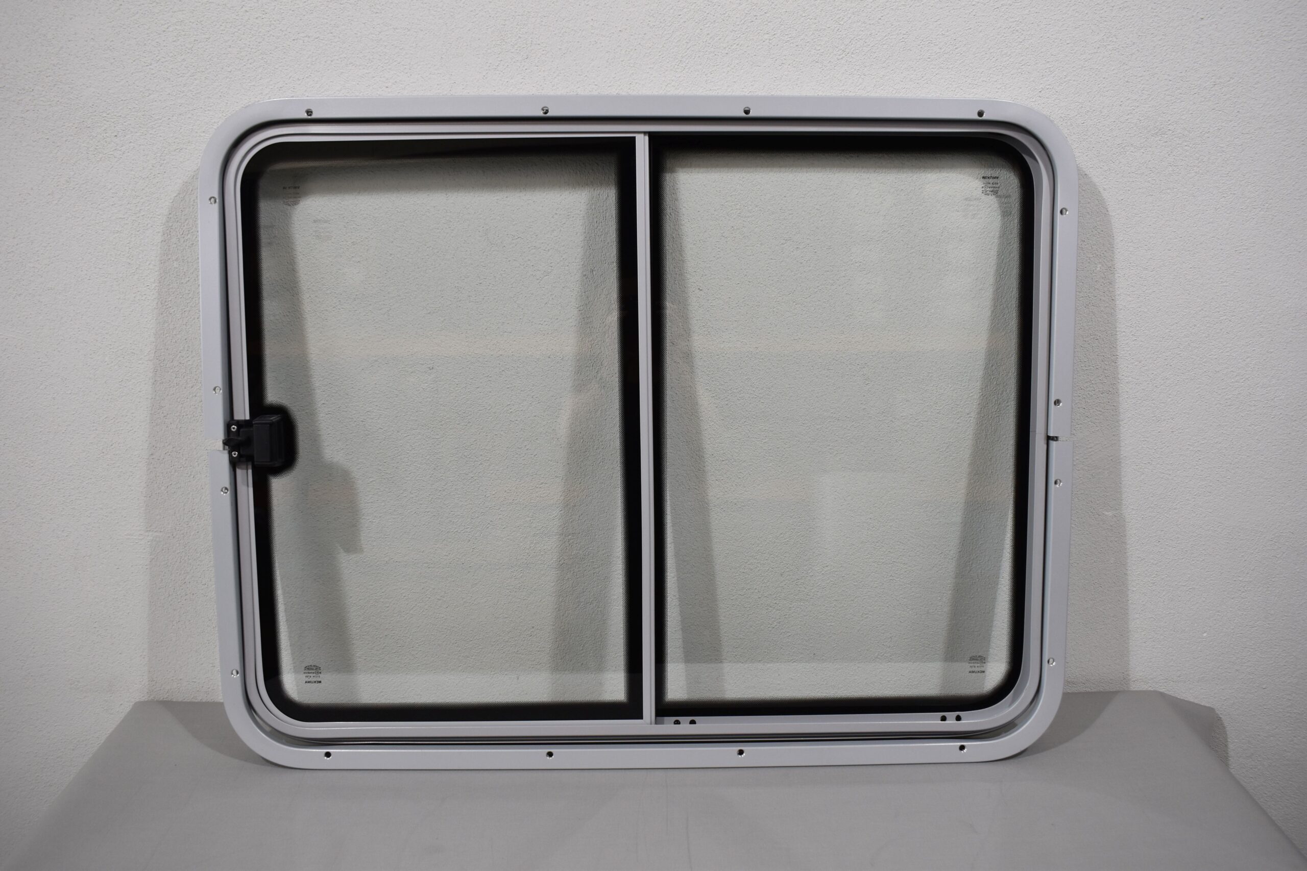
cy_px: 436
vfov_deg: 43.6
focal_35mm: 30
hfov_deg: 61.9
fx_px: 1089
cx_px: 654
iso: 400
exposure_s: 1/125
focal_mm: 20
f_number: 5.6
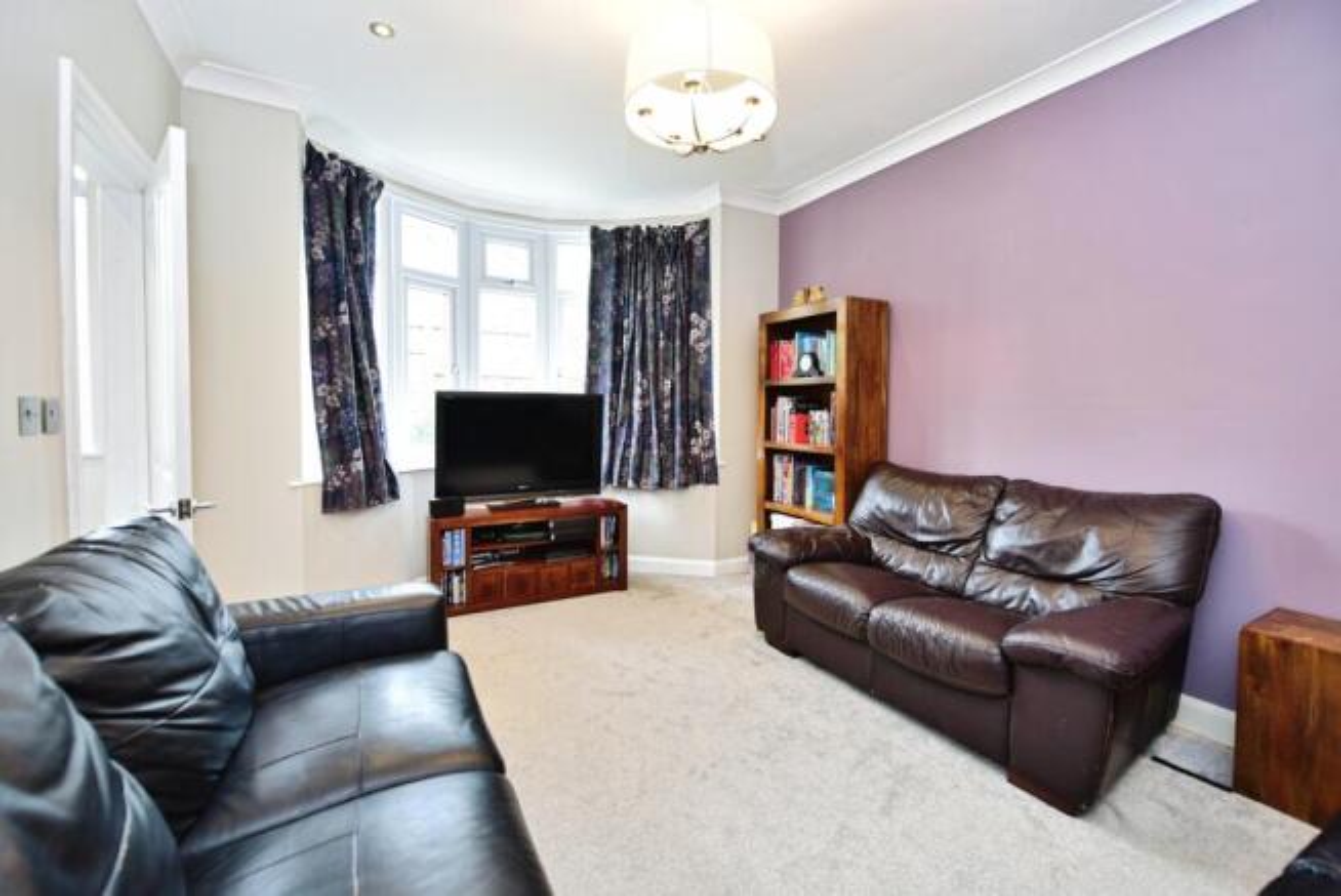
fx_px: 522
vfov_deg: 81.3
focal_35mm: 14
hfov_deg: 104.2
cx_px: 670
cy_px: 448
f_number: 3.3
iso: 400
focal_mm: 14
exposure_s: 1/45
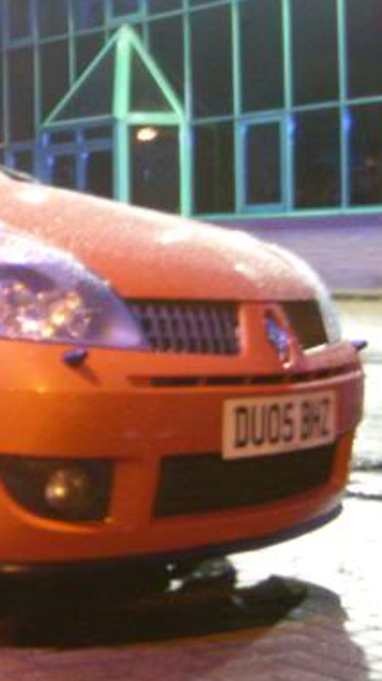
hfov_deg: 15.0
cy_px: 252
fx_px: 1280
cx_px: -278
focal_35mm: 71
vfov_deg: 29.6
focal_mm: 6.3
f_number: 3.5
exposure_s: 1/2.5
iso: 300
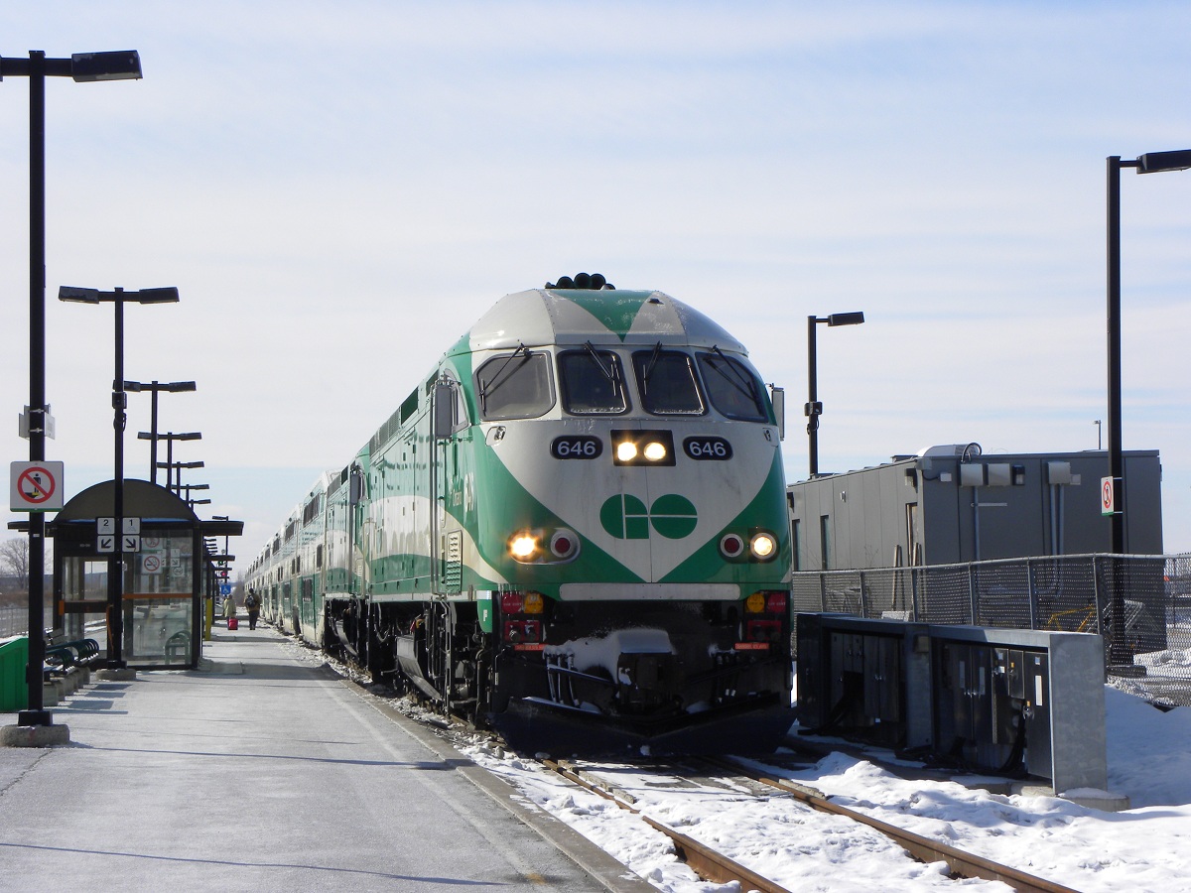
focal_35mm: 85
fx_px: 2925
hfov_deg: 23.0
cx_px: 596
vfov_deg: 17.4
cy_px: 446
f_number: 8
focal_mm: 15.1
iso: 64
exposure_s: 1/252
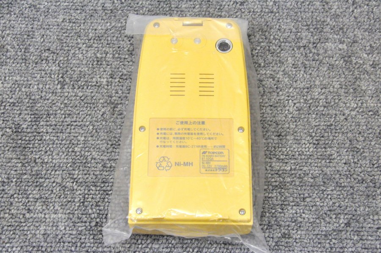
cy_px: 126
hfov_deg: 23.4
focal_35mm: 87
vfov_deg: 15.7
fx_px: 920
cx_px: 190
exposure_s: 1/80
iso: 3200
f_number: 13
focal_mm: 58
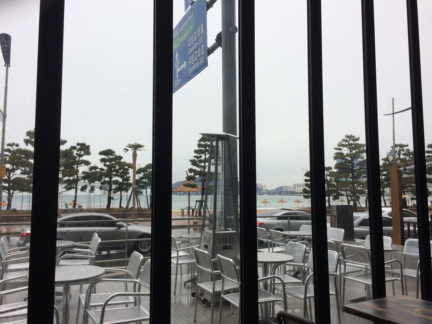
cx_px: 216
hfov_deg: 61.7
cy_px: 162
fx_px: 362
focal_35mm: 29
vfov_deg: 48.2
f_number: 2.2
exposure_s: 1/326
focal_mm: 4.15
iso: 32
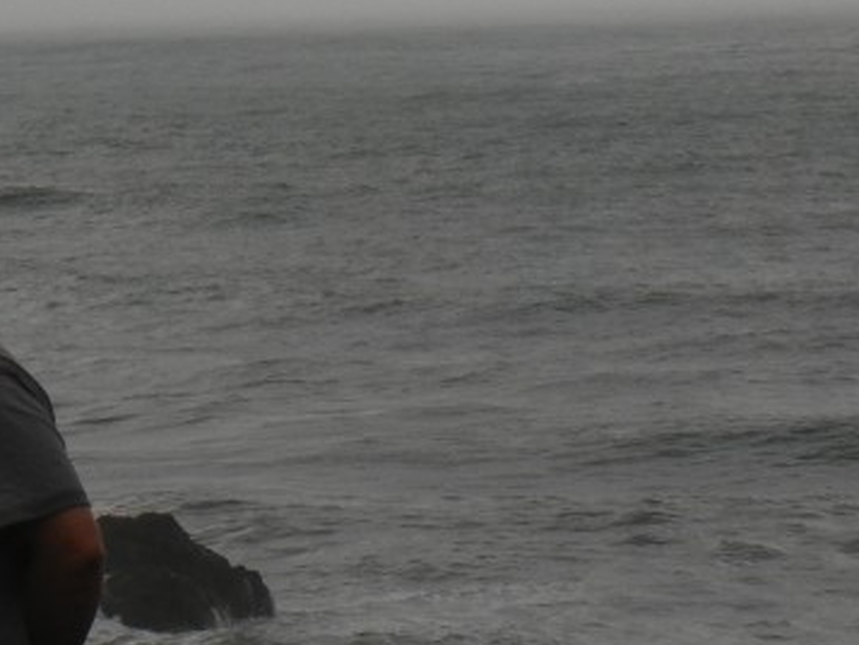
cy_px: 467
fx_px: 6330
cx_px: -291
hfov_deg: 7.7
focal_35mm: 255
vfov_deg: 5.8
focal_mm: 16
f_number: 4.4
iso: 160
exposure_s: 1/210
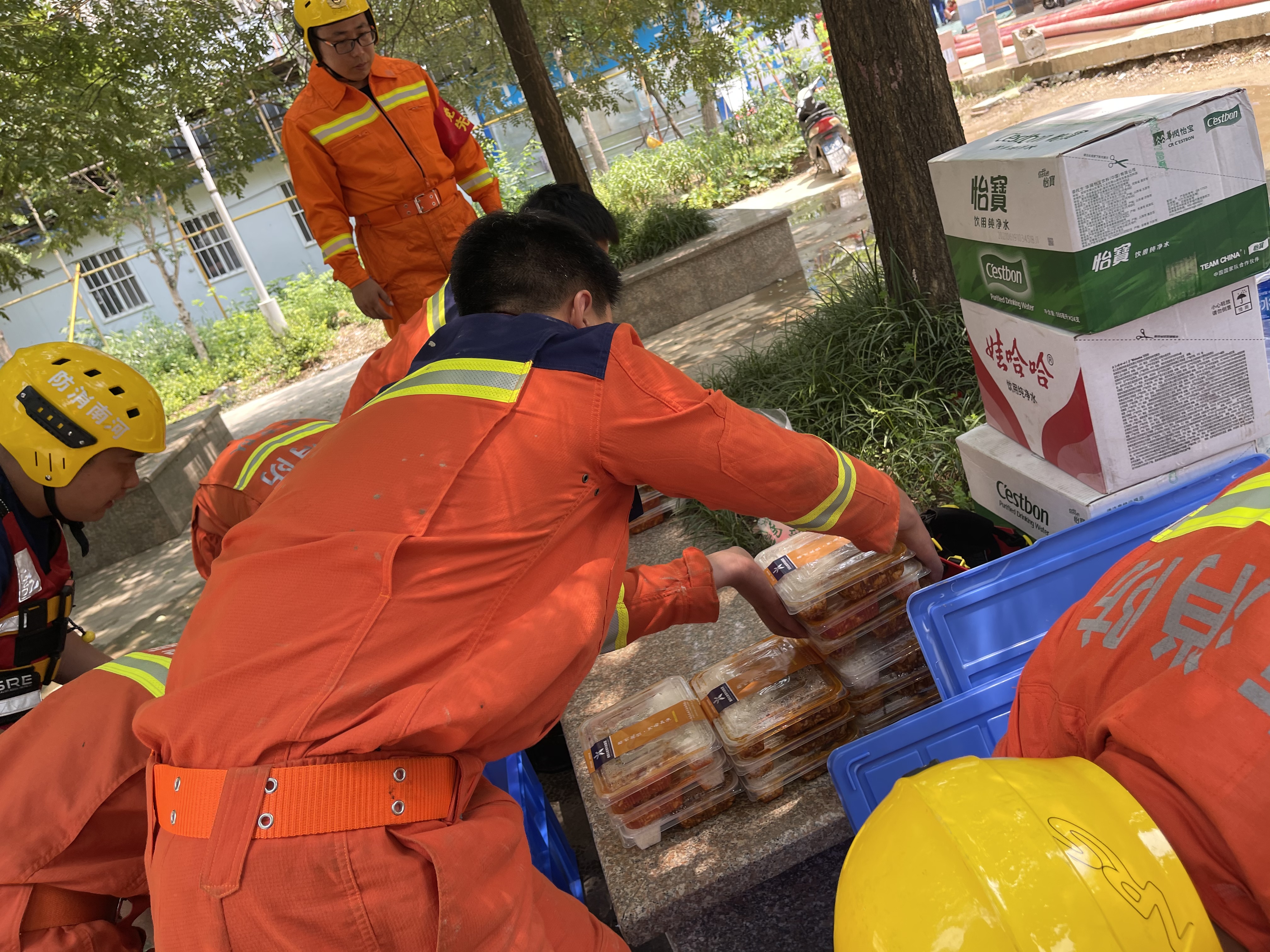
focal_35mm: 26
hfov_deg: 67.3
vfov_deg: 53.1
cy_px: 476
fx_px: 954
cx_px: 635
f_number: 1.6
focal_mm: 5.1
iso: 32
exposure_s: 1/255
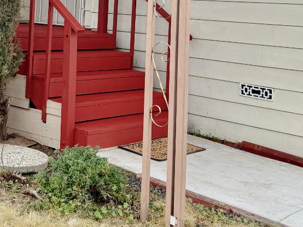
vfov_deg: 21.4
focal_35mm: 65
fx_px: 569
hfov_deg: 28.9
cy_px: -24
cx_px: 42
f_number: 1.78
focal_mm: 6.76
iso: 100
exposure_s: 1/1653
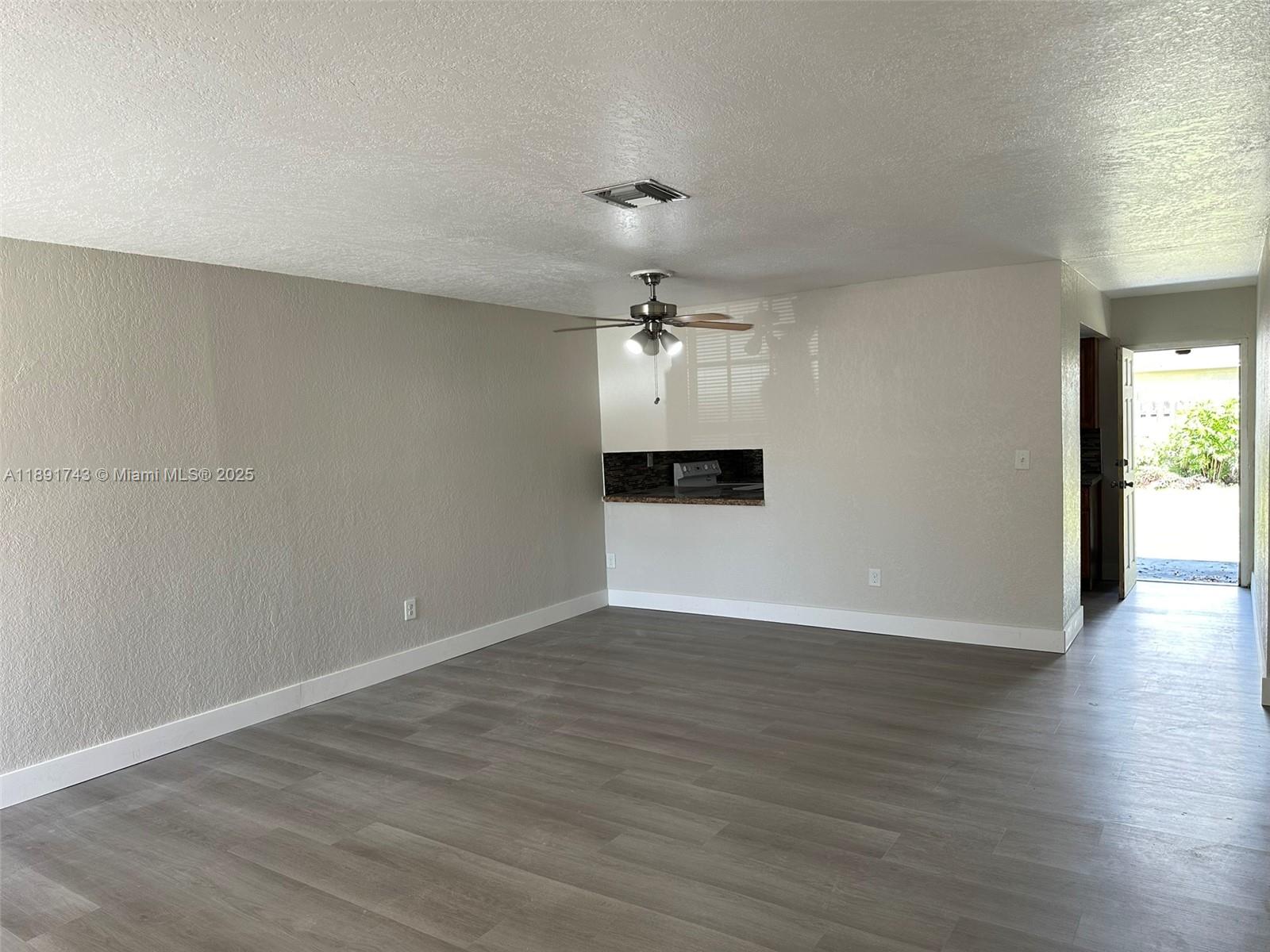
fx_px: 881
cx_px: 635
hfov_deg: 71.6
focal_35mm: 24
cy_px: 476
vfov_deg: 56.8
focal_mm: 6.86
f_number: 1.78
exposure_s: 1/120
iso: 100
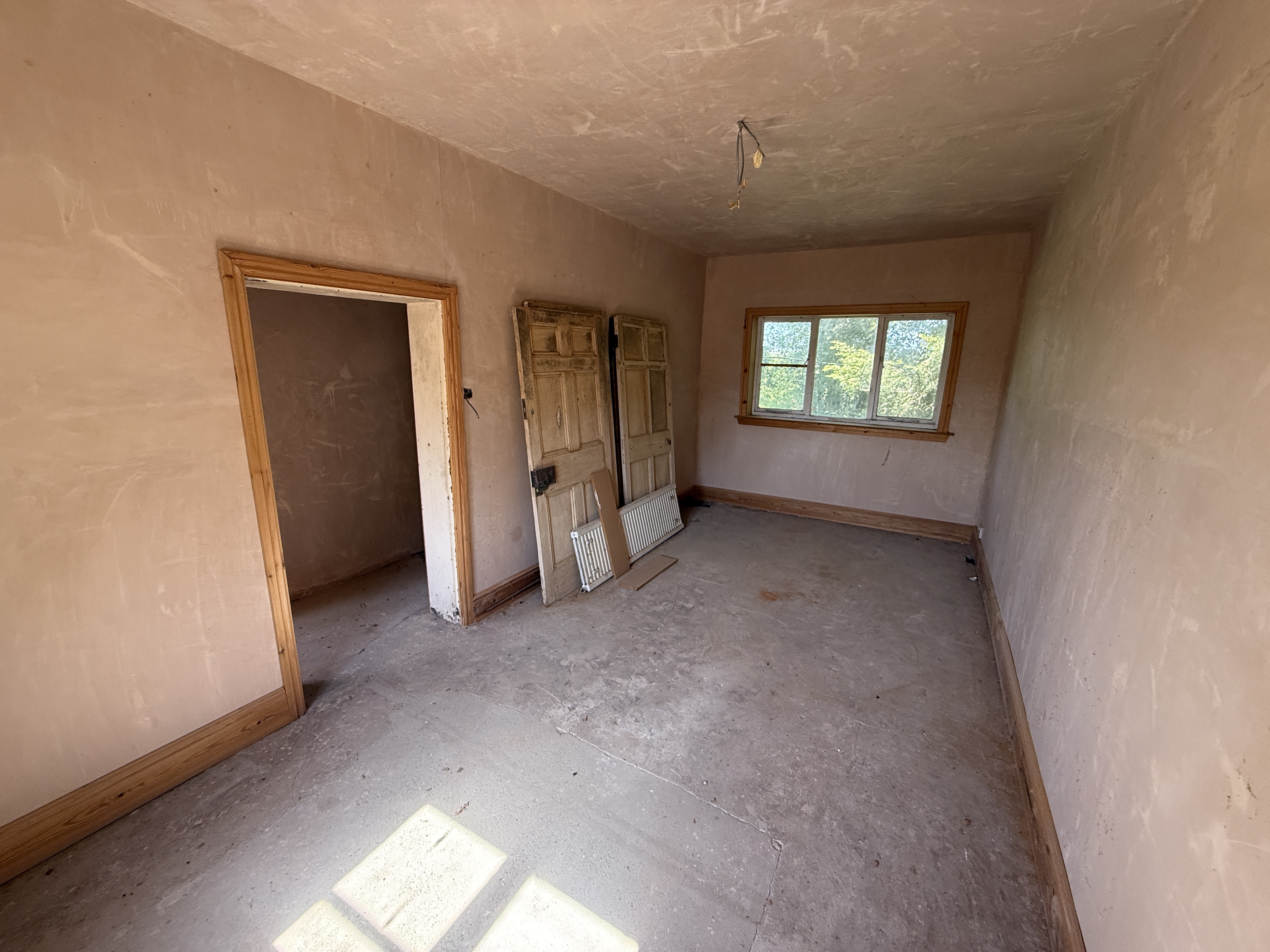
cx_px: 635
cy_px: 476
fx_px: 514
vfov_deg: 85.7
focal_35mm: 14
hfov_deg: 102.1
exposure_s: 1/99
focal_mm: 2.22
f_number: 2.2
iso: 160
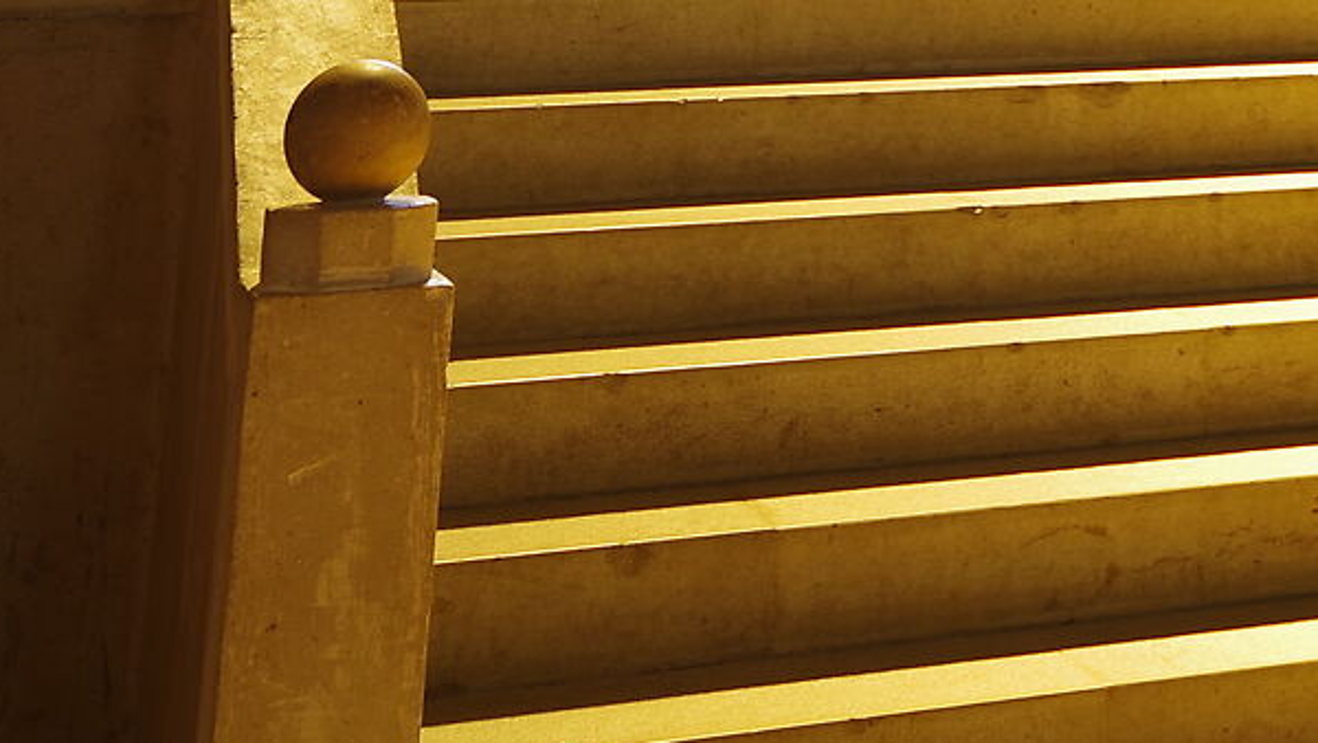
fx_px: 3077
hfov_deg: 22.7
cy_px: -860
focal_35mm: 88
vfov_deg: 11.9
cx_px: 1478
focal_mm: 21
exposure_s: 1/6
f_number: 2.8
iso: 100
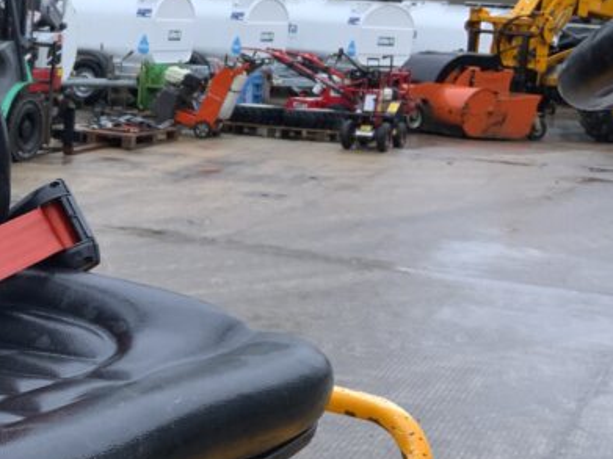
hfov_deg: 24.5
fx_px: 1345
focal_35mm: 76
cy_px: 304
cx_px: -2
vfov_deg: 19.3
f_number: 1.8
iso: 32
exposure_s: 1/122
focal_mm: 3
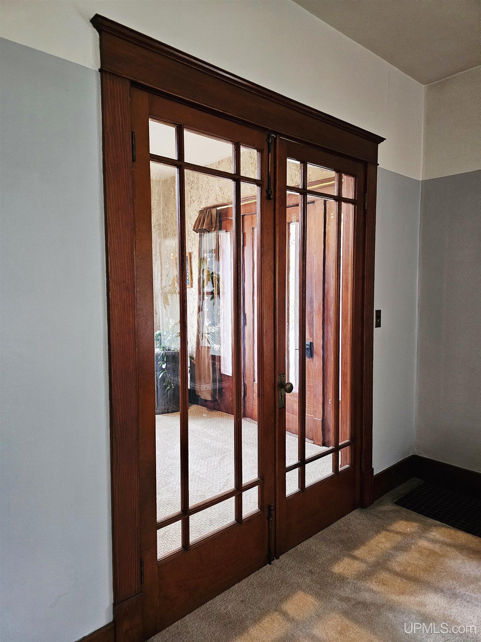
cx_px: 240
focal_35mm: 23
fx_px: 426
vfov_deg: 73.9
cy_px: 321
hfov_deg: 58.9
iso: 640
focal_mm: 6.3
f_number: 1.7
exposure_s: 1/60.2
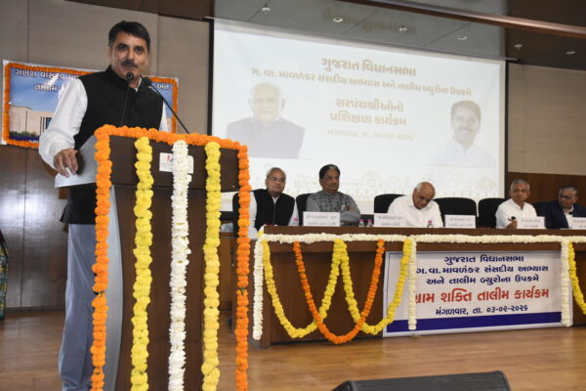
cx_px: 293
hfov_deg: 49.6
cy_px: 196
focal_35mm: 39
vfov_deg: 34.2
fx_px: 635
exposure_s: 1/200
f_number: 4.5
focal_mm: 26
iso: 2500
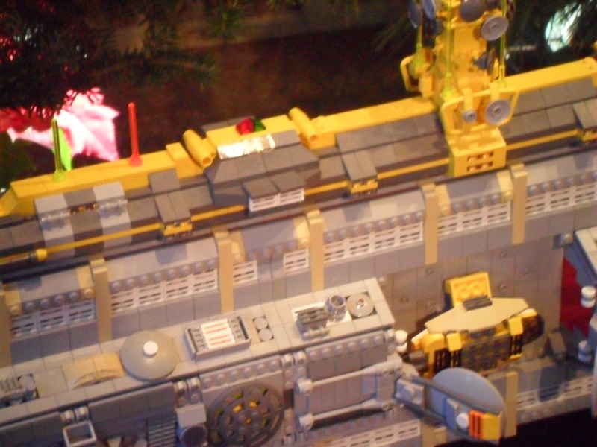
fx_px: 2328
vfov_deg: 11.0
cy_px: 224
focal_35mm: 135
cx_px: 298
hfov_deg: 14.6
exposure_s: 1/60
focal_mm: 24.5
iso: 800
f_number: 5.9
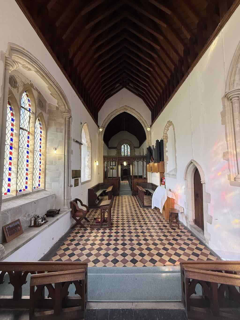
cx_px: 120
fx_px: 129
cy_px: 160
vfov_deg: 102.1
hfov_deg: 85.7
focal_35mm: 14
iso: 320
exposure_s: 1/84
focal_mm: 2.22
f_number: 2.2
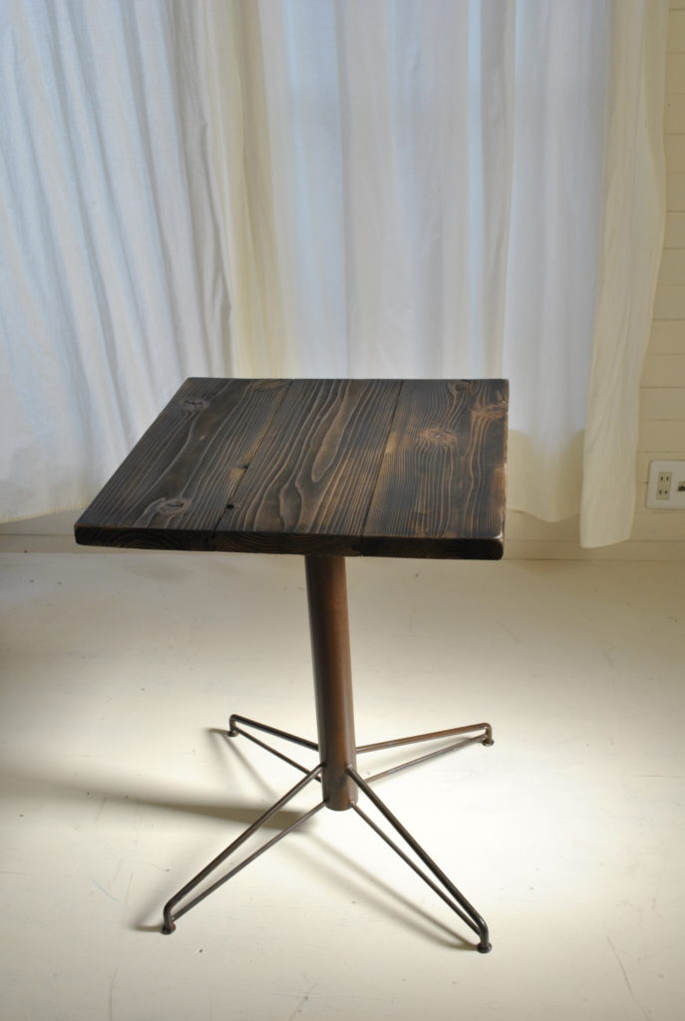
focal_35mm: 39
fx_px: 1108
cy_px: 510
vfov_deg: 49.5
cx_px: 342
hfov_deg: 34.3
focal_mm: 26
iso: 400
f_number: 6.3
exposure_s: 1/160
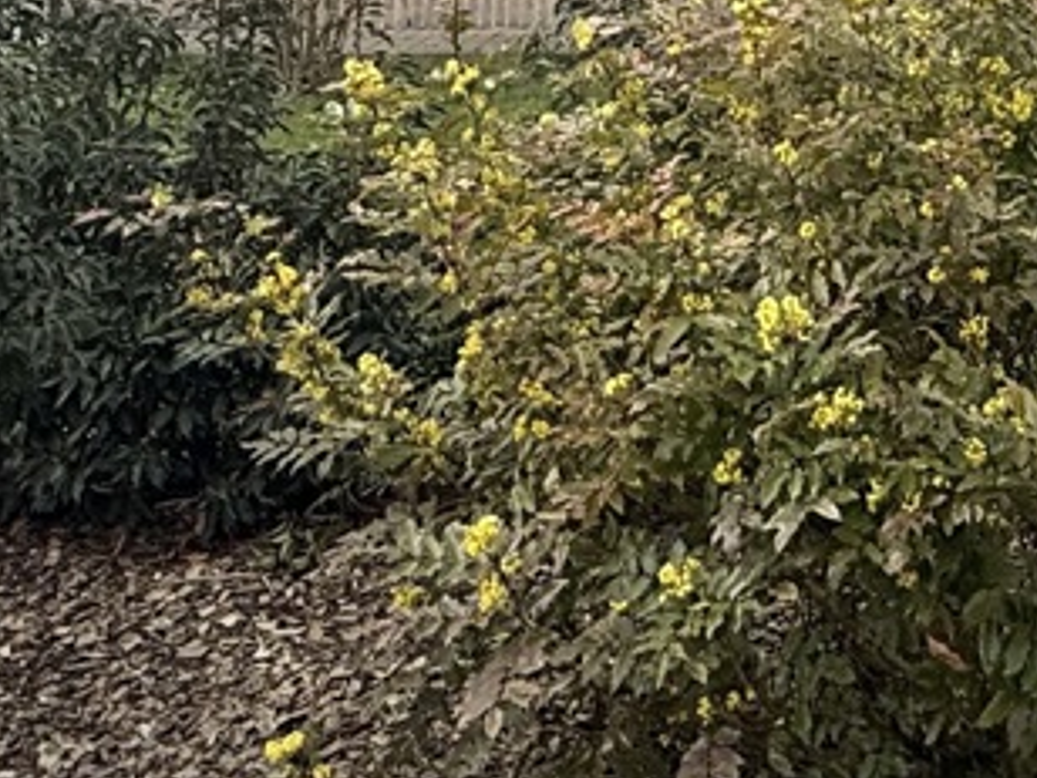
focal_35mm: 62
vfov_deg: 20.6
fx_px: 1857
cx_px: 965
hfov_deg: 29.7
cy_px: -347
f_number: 2.2
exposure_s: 1/1431
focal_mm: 2.22
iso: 64
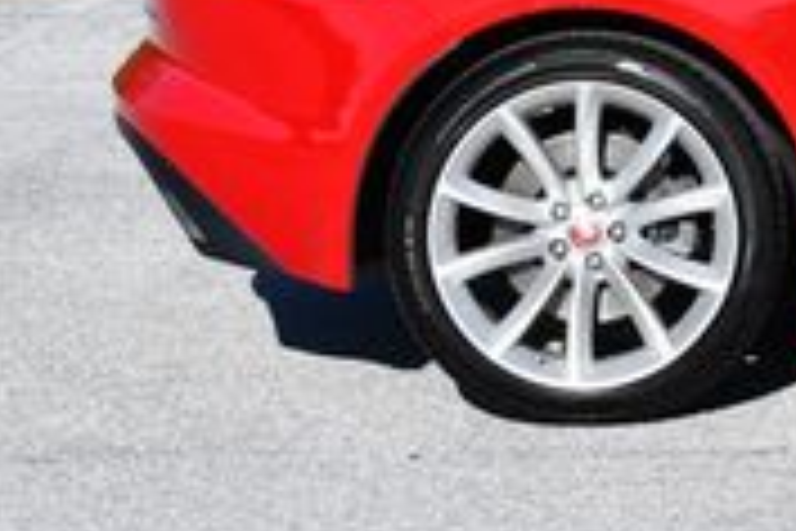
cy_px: -320
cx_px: 1291
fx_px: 6390
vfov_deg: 4.7
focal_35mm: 289
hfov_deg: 7.0
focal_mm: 40
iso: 100
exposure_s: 1/250
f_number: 8
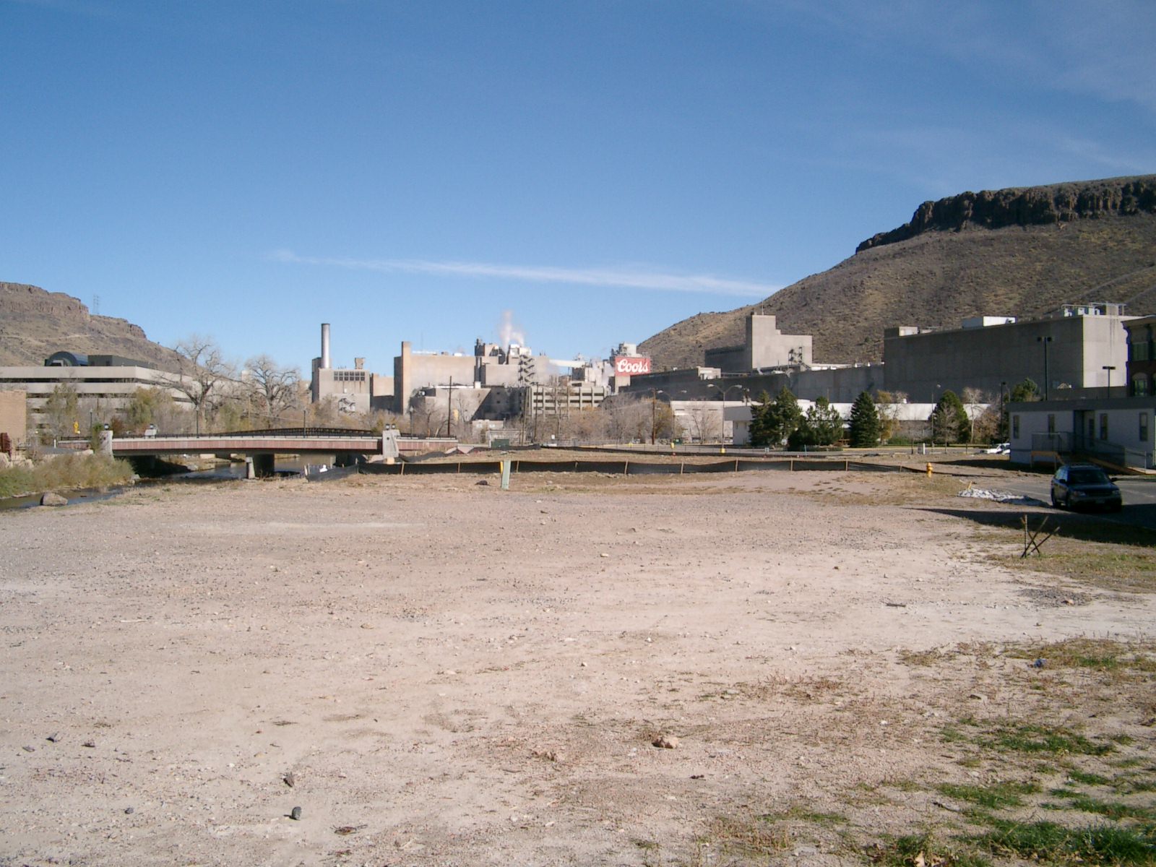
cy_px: 434
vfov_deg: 38.7
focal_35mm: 37
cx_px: 578
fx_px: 1236
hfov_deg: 50.1
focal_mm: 7.6
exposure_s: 1/1000
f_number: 5
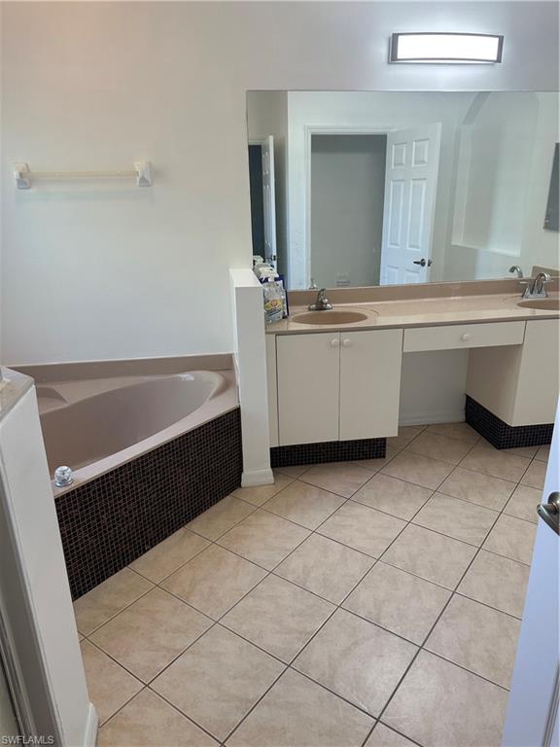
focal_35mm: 24
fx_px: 518
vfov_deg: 71.6
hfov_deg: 56.8
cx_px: 280
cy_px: 374
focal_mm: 6.86
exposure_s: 1/120
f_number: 1.78
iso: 100
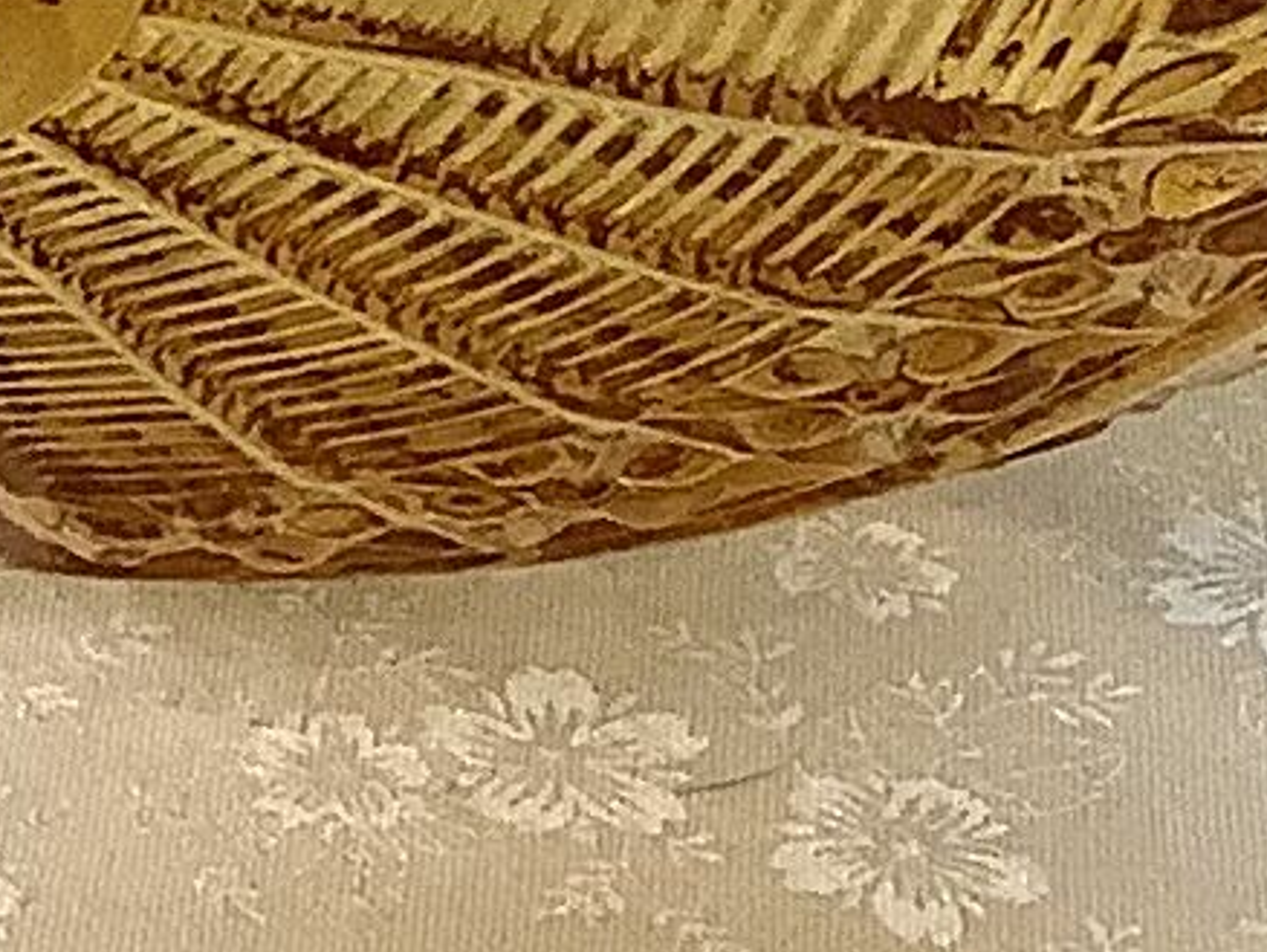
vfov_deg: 6.3
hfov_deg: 8.5
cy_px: -666
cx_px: -269
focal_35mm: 231
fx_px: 8460
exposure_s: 1/60
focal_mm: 3.3
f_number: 2.4
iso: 64
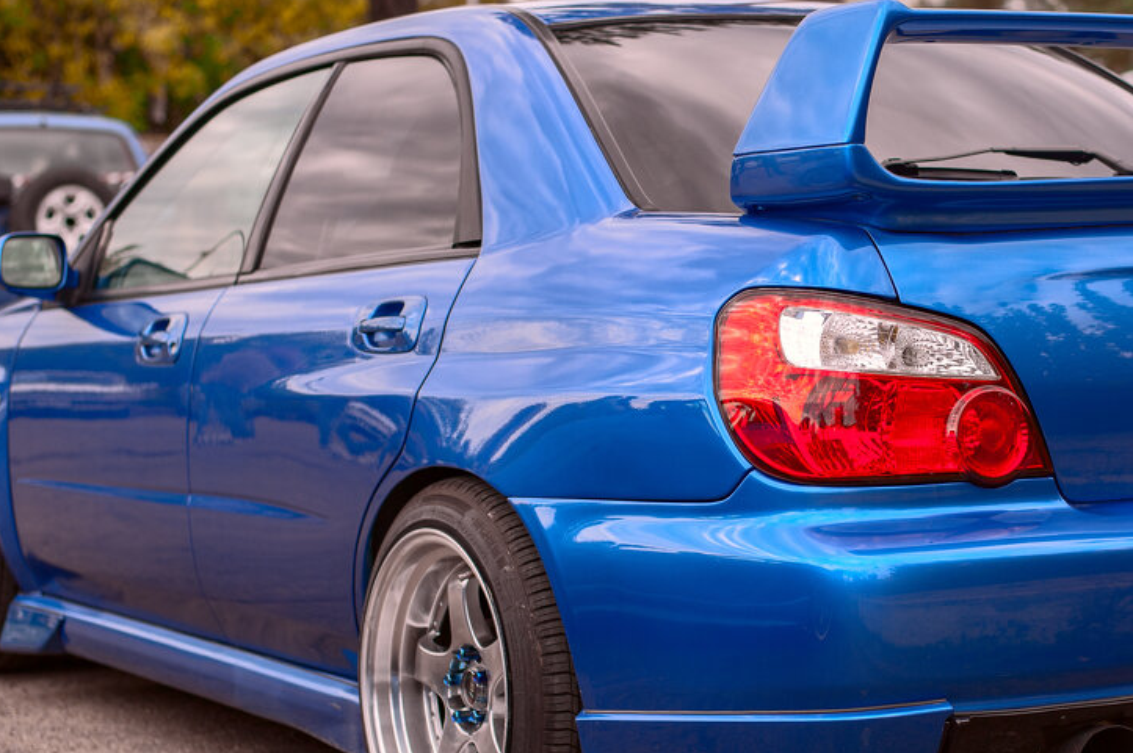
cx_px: 757
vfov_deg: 16.4
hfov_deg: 24.4
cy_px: 405
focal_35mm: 83
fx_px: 2610
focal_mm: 50
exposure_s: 1/2500
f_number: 2.8
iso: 200
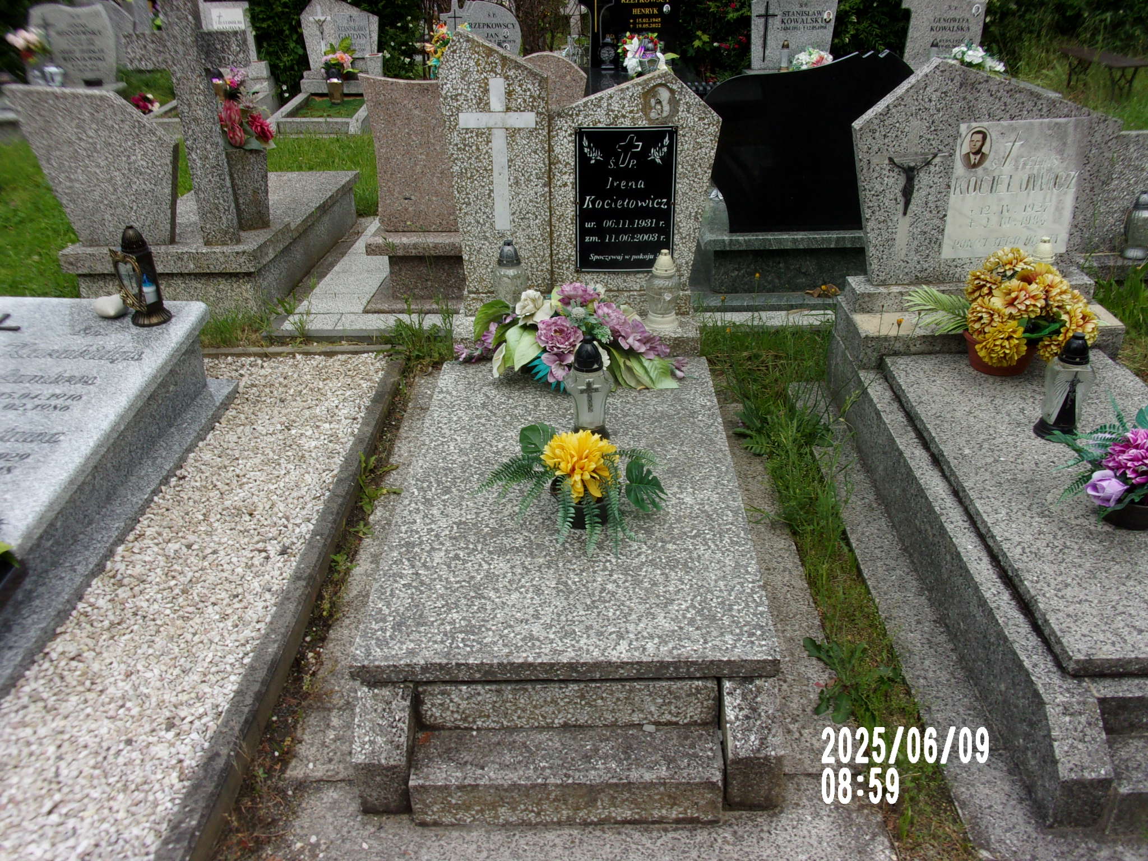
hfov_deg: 63.4
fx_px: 929
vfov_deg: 49.7
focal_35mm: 28
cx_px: 574
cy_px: 430
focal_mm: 5.1
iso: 80
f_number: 10.8
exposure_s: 1/58
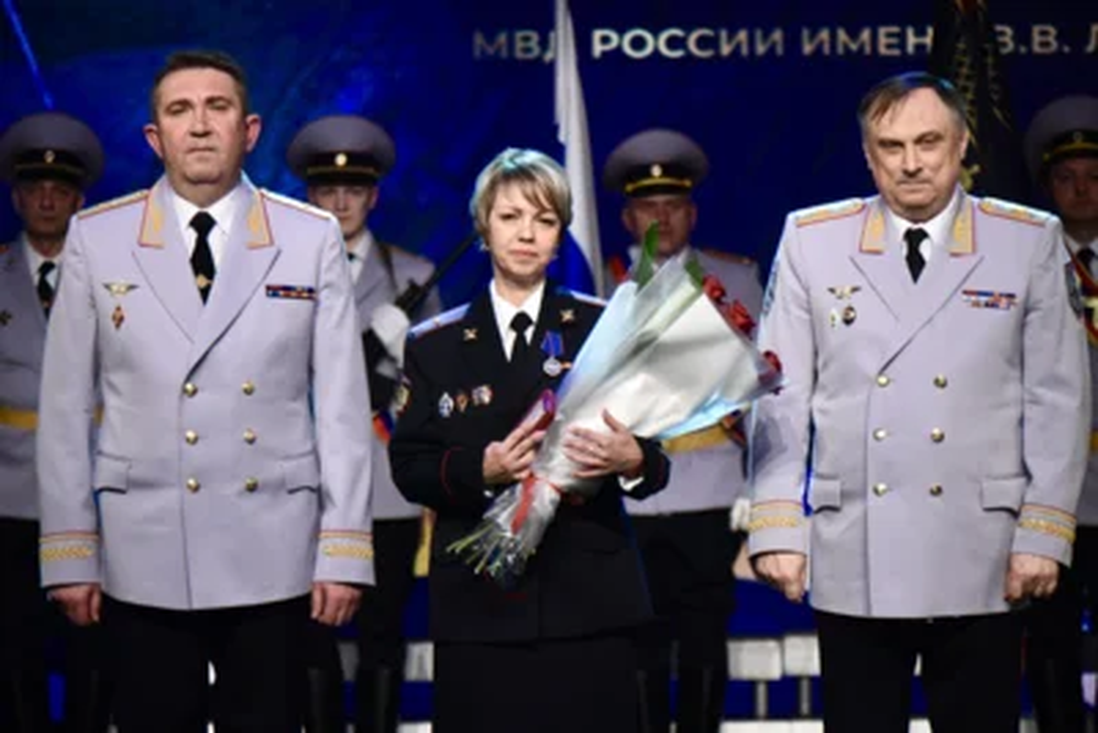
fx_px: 6102
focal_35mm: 200
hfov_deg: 10.3
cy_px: 366
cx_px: 549
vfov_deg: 6.9
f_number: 5.6
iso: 3200
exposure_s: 1/200
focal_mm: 200
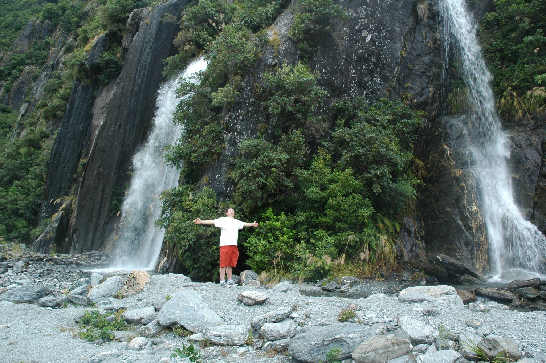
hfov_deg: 67.4
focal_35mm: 27
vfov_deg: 47.8
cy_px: 182
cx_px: 273
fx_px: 409
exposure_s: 1/80
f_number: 8
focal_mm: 18
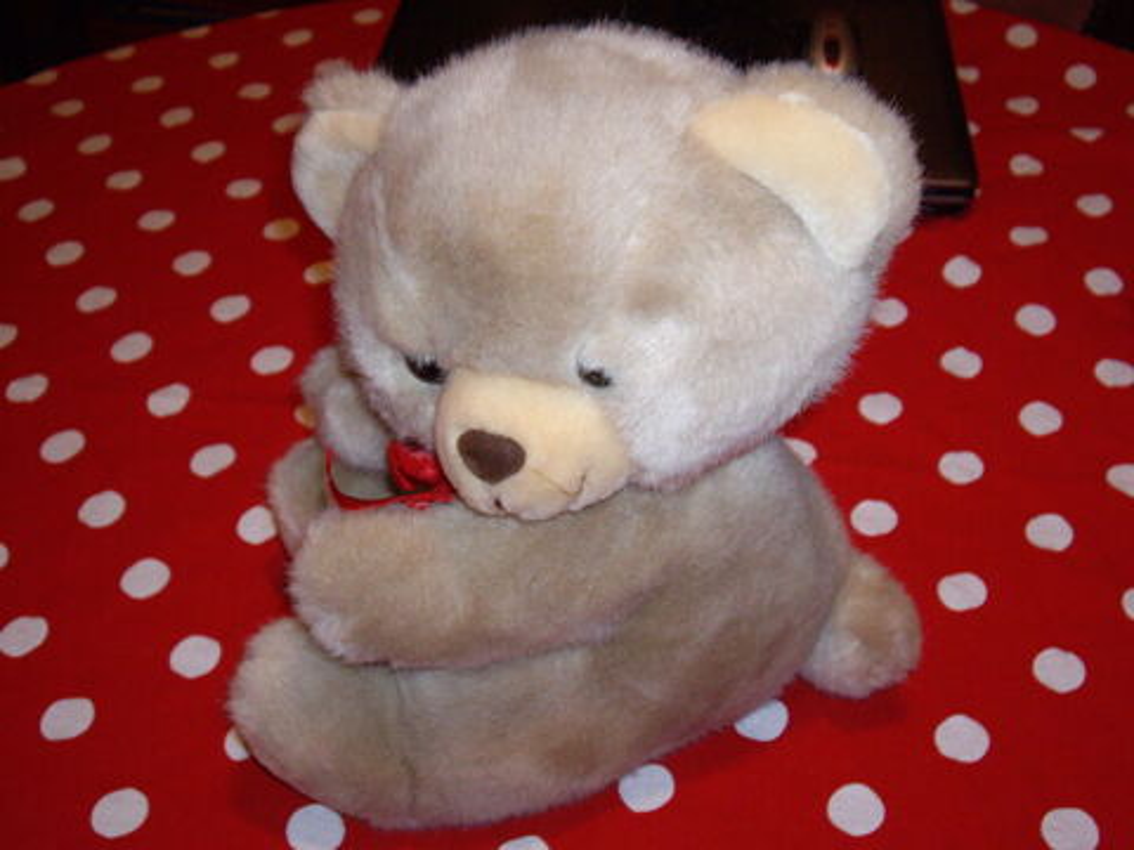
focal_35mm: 46
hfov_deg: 41.2
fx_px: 1507
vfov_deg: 31.5
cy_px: 425
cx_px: 567
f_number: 3.1
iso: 400
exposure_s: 1/50
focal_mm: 9.6
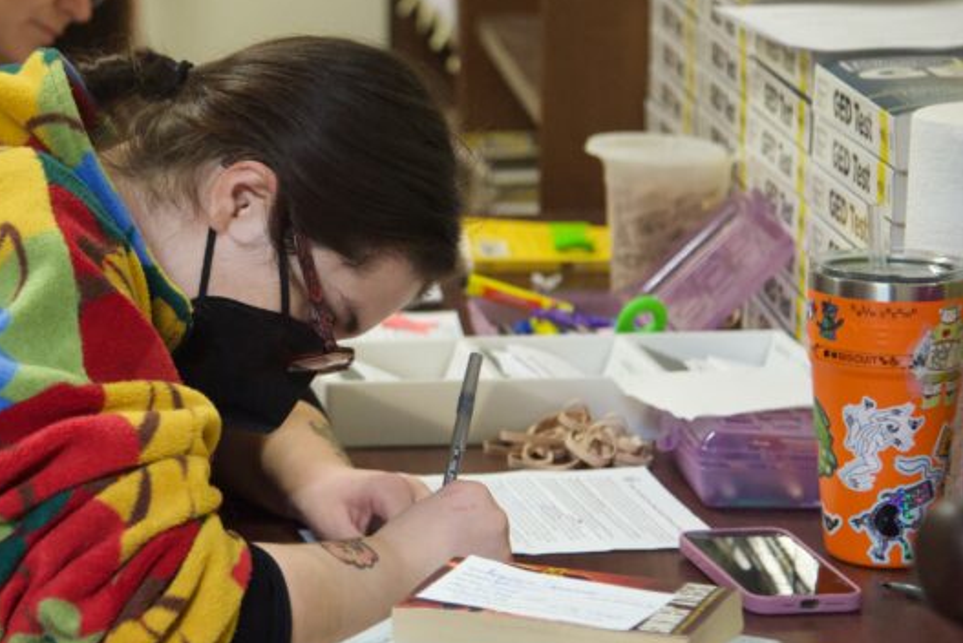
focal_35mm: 136
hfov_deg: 14.9
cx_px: 117
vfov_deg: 10.1
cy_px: 261
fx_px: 3640
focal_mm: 70
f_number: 4
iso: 4500
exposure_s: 1/80
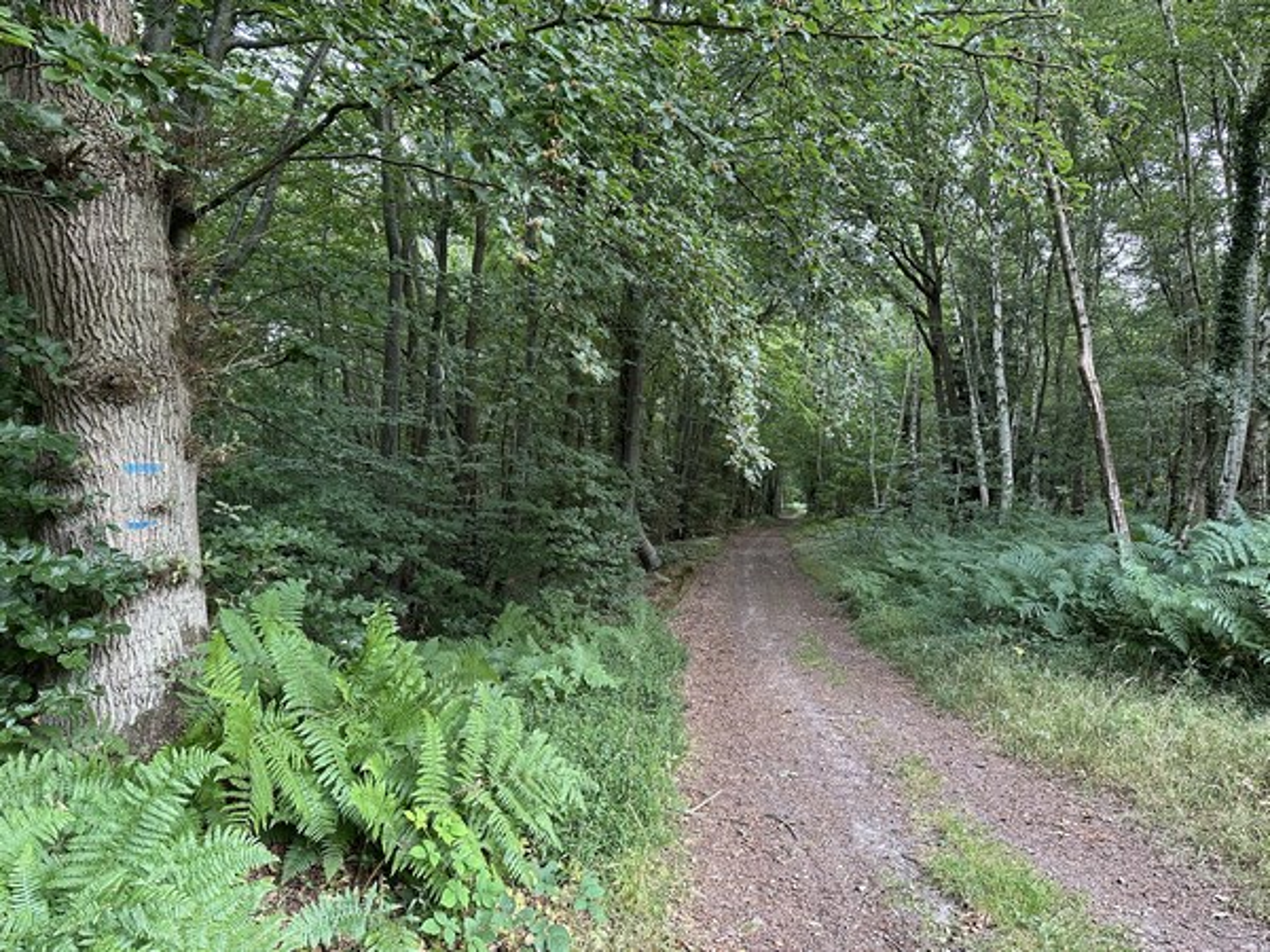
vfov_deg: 56.8
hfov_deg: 71.6
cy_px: 476
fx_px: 881
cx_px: 635
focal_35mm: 24
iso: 250
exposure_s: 1/69
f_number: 1.78
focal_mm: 6.86
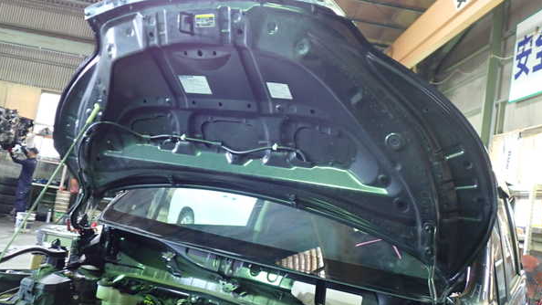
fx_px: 474
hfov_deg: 59.5
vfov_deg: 35.6
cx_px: 271
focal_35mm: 33
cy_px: 147
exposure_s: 1/30
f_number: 2.3
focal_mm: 5.4
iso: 500
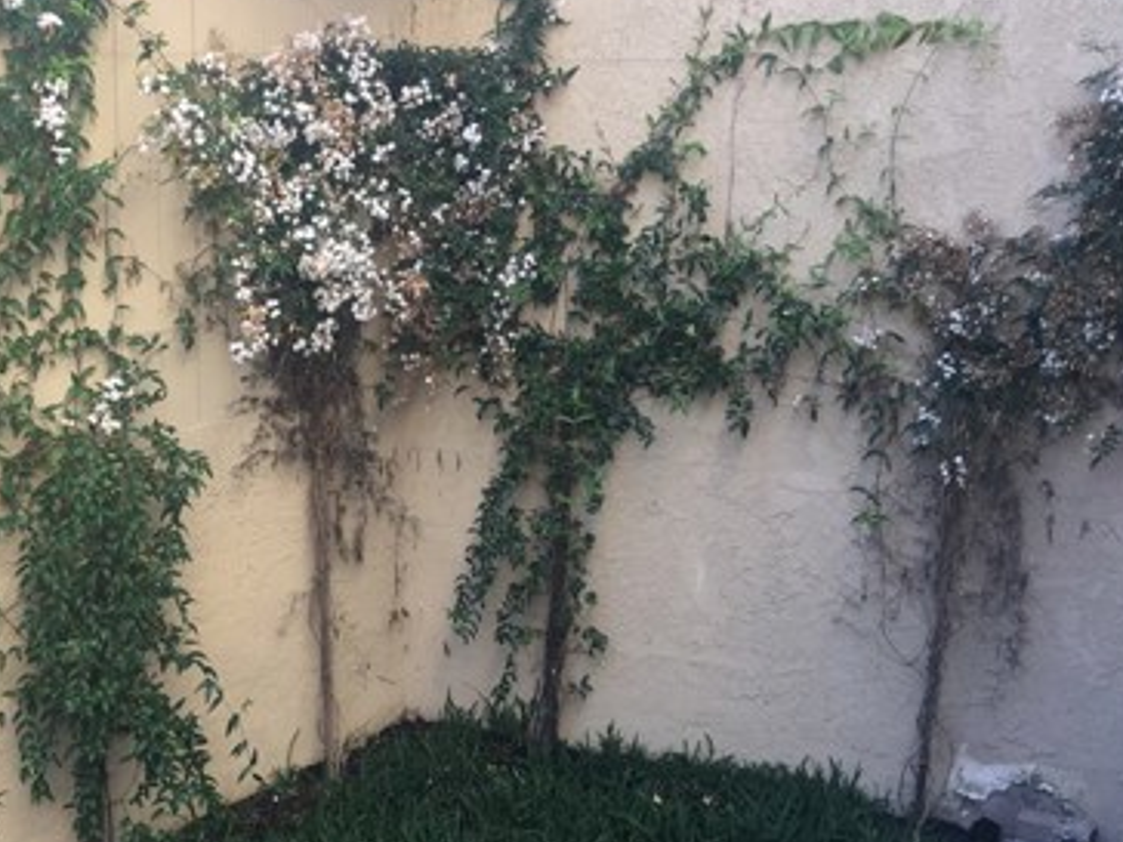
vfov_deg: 28.5
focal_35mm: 51
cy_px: 497
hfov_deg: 36.6
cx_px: 278
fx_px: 1655
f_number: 2.2
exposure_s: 1/120
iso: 40
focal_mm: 4.15
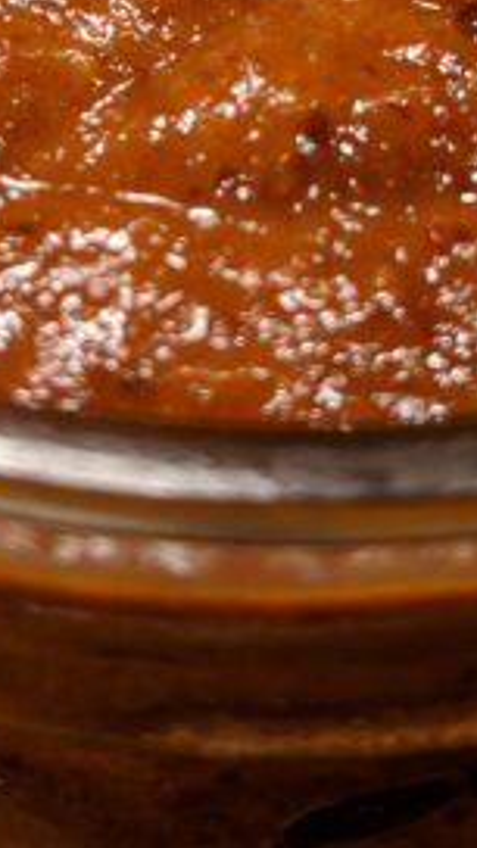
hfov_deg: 14.7
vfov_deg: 24.5
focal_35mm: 82
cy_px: -36
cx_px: 193
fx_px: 1844
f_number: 1.8
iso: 194
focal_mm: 4.44
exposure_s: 1/60
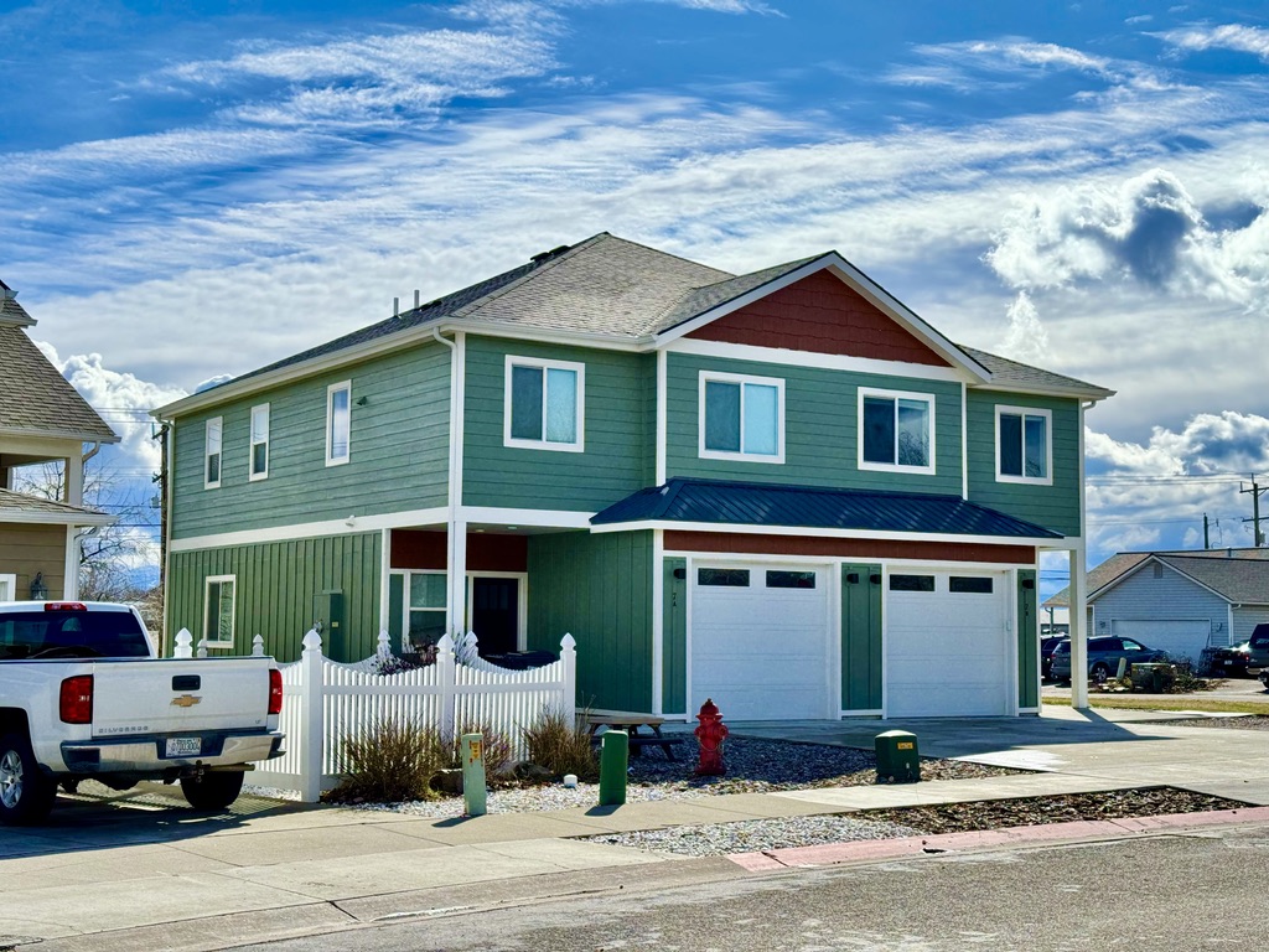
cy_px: 476
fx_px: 1760
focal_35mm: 48
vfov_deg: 30.3
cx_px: 634
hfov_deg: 39.7
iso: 64
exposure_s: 1/2959
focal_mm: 6.76
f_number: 1.78
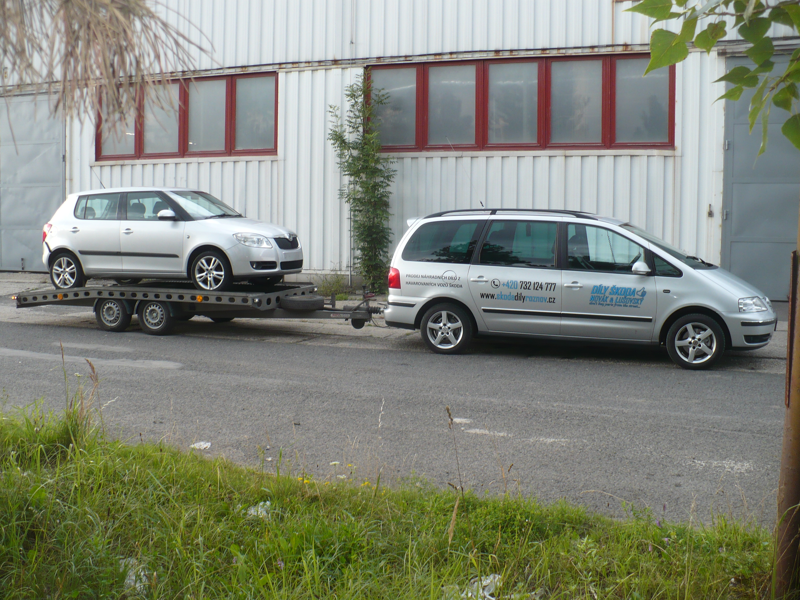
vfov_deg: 38.7
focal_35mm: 37
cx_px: 400
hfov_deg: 50.1
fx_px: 855
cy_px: 300
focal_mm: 6.1
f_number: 2.8
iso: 100
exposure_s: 1/50
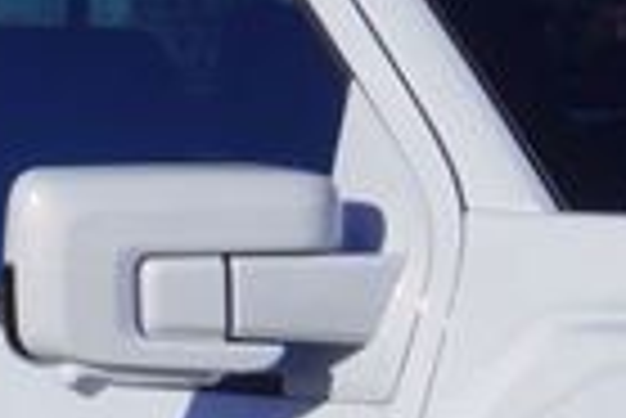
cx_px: 725
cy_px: 921
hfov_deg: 6.6
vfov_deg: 4.4
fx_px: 5379
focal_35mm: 309
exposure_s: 1/250
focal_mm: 28
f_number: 11
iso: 100
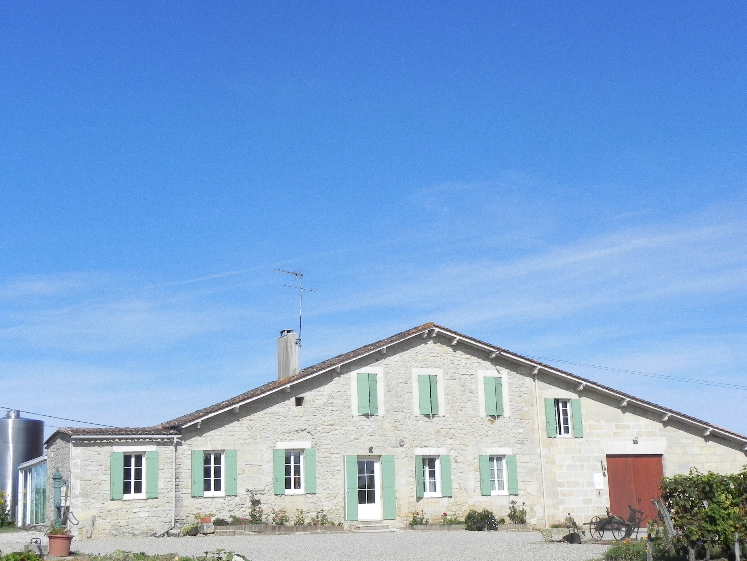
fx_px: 1252
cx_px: 374
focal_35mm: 58
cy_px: 280
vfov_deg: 25.2
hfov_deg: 33.2
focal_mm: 10.3
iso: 160
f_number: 8
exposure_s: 1/512
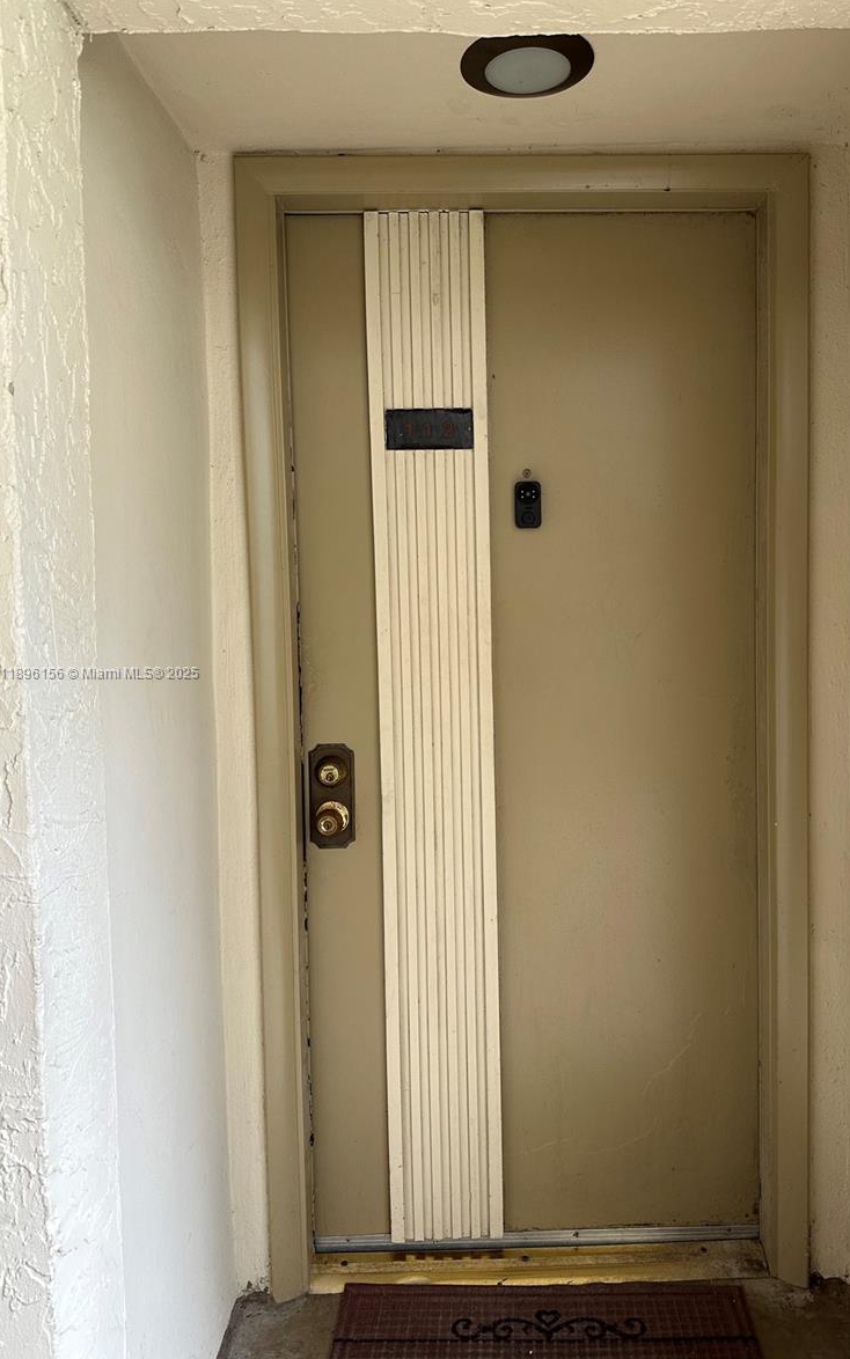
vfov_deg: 70.4
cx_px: 507
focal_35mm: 26
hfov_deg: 47.4
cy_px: 674
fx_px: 963
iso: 64
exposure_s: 1/224
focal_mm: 6.86
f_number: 1.78
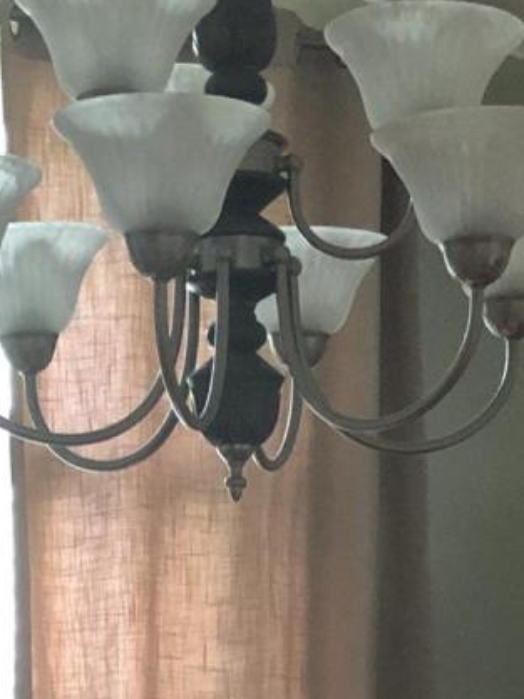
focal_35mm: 134
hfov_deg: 11.0
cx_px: 119
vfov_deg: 13.1
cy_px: 1319
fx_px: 2707
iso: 100
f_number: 1.8
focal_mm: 3.99
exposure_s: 1/11
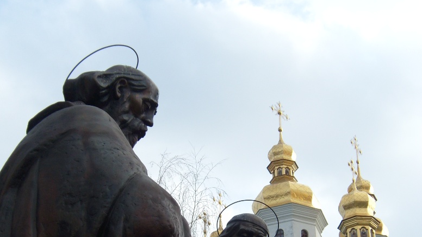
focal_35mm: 63
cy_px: 246
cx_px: 212
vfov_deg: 18.5
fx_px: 705
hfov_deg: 33.3
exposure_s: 1/180
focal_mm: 7.1
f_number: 6.8
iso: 80
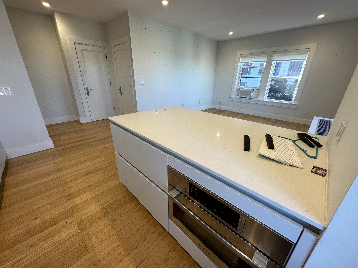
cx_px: 179
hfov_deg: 102.1
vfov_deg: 85.7
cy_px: 134
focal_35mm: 14
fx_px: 145
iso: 100
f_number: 2.2
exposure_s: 1/120
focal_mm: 2.22
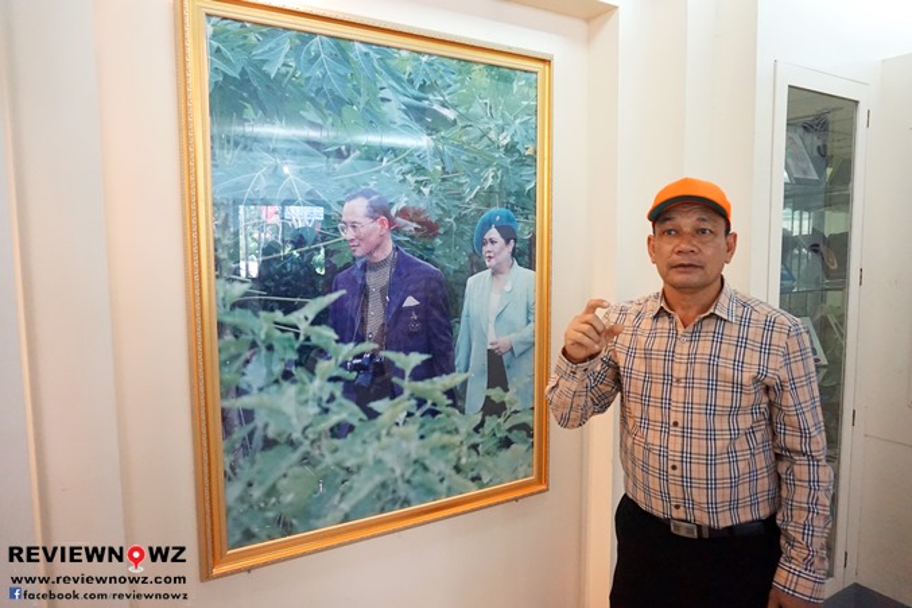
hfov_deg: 73.8
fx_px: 608
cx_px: 456
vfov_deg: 53.1
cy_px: 304
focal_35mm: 24
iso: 3200
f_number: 3.5
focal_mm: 16
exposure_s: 1/125
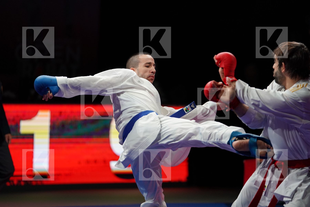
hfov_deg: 11.4
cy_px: 104
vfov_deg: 7.6
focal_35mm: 181
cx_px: 155
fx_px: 1558
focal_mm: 181
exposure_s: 1/1000
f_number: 2.8
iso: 2500
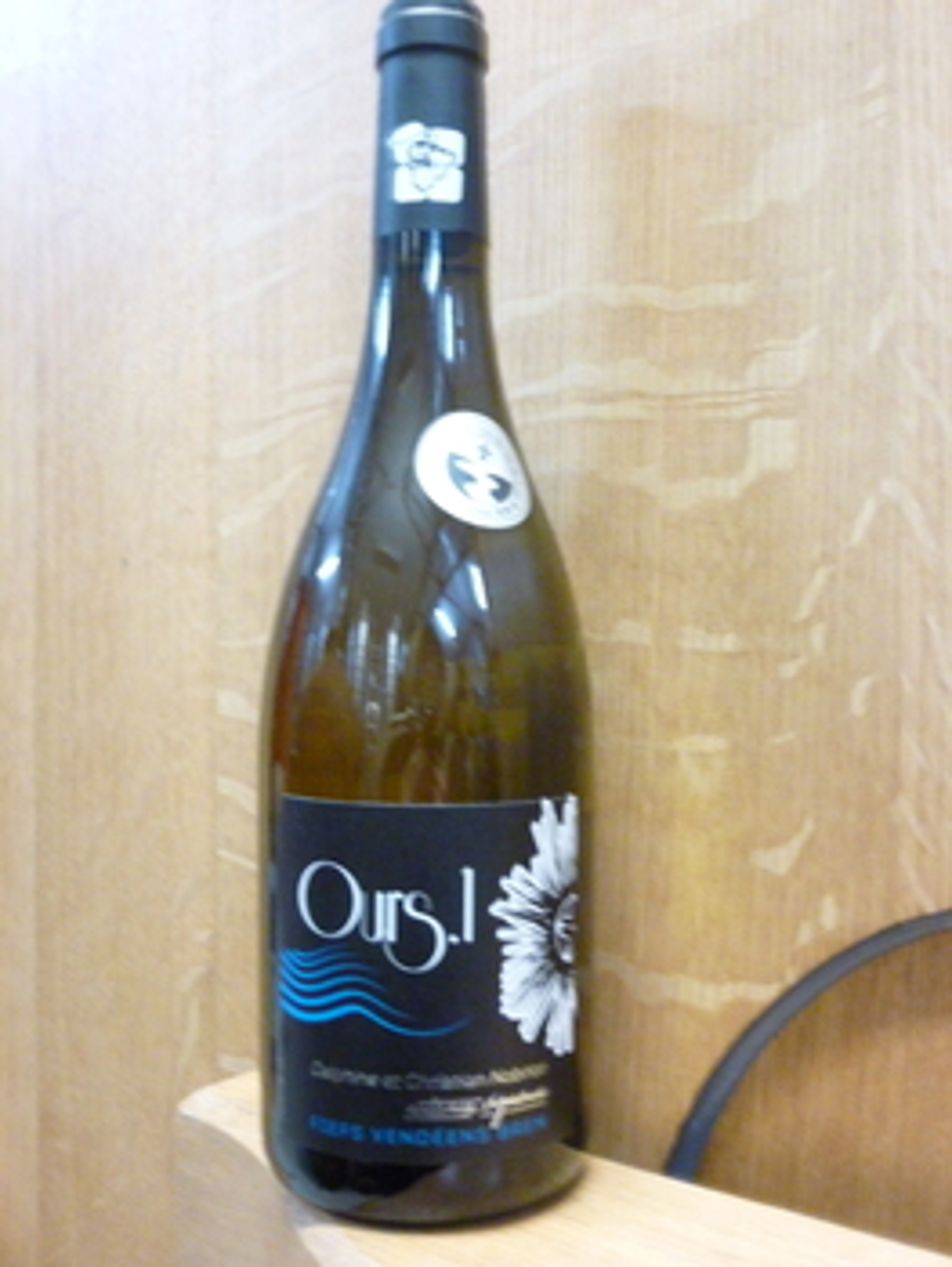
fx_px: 1318
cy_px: 634
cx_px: 476
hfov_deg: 39.7
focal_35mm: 36
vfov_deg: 51.3
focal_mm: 6.5
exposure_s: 1/4
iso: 800
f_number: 3.6
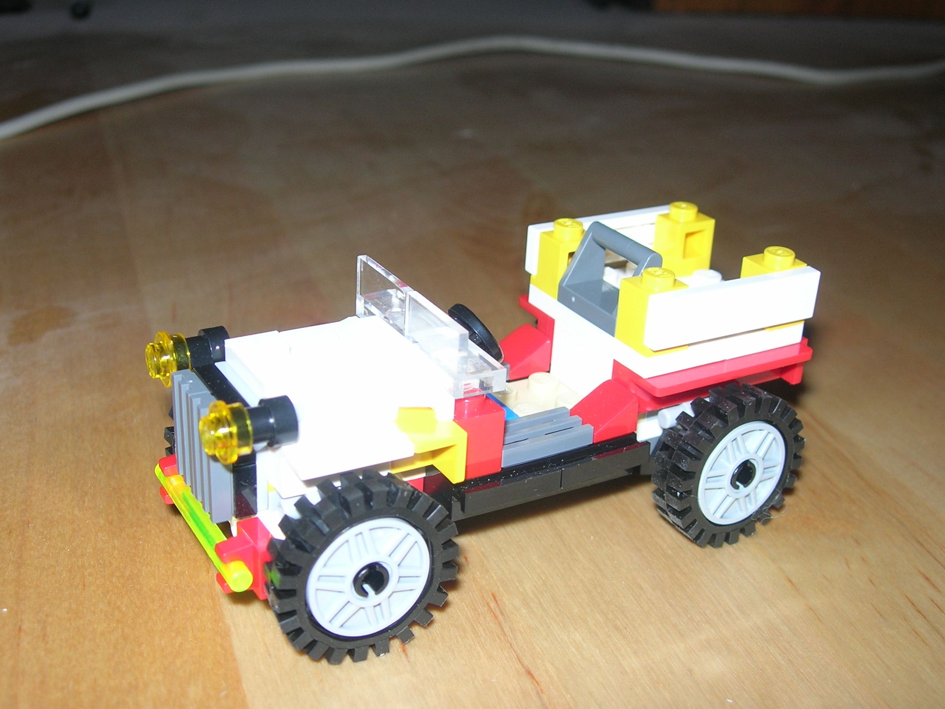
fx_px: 1256
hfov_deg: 41.2
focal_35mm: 46
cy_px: 401
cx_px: 470
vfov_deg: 31.5
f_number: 2.8
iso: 64
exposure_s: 1/60.1
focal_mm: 7.8
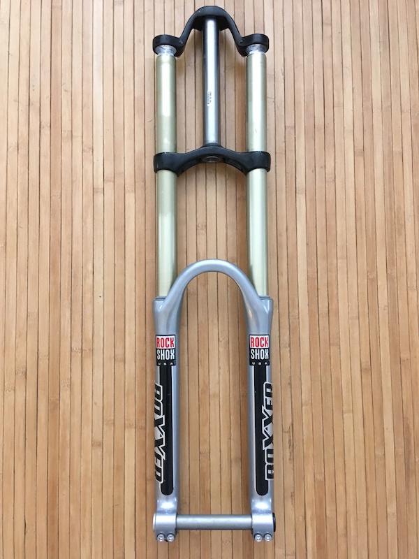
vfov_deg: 61.7
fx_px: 468
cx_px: 210
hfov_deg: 48.2
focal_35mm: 29
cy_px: 280
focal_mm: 4.15
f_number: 2.2
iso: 400
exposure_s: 1/15
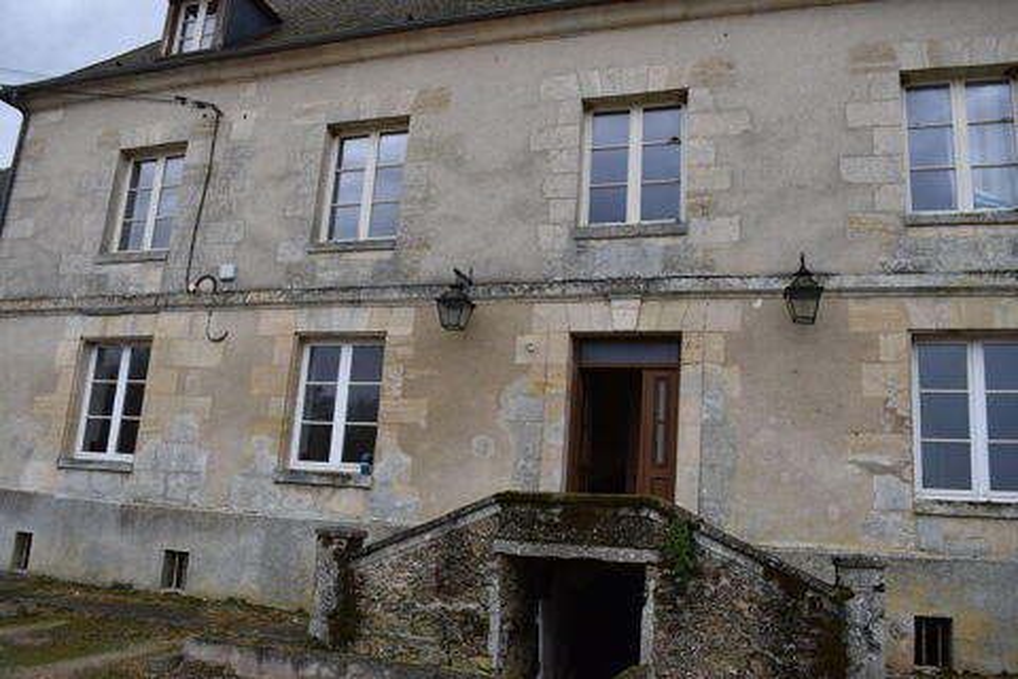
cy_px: 340
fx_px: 848
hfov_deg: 61.9
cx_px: 509
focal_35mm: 30
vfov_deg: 43.6
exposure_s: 1/250
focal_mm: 20
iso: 360
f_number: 5.6
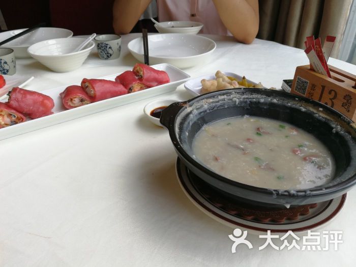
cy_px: 134
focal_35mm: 27
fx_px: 278
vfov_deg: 51.4
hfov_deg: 65.3
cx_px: 178
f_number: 2.2
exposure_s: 1/303
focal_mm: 3.95
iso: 50
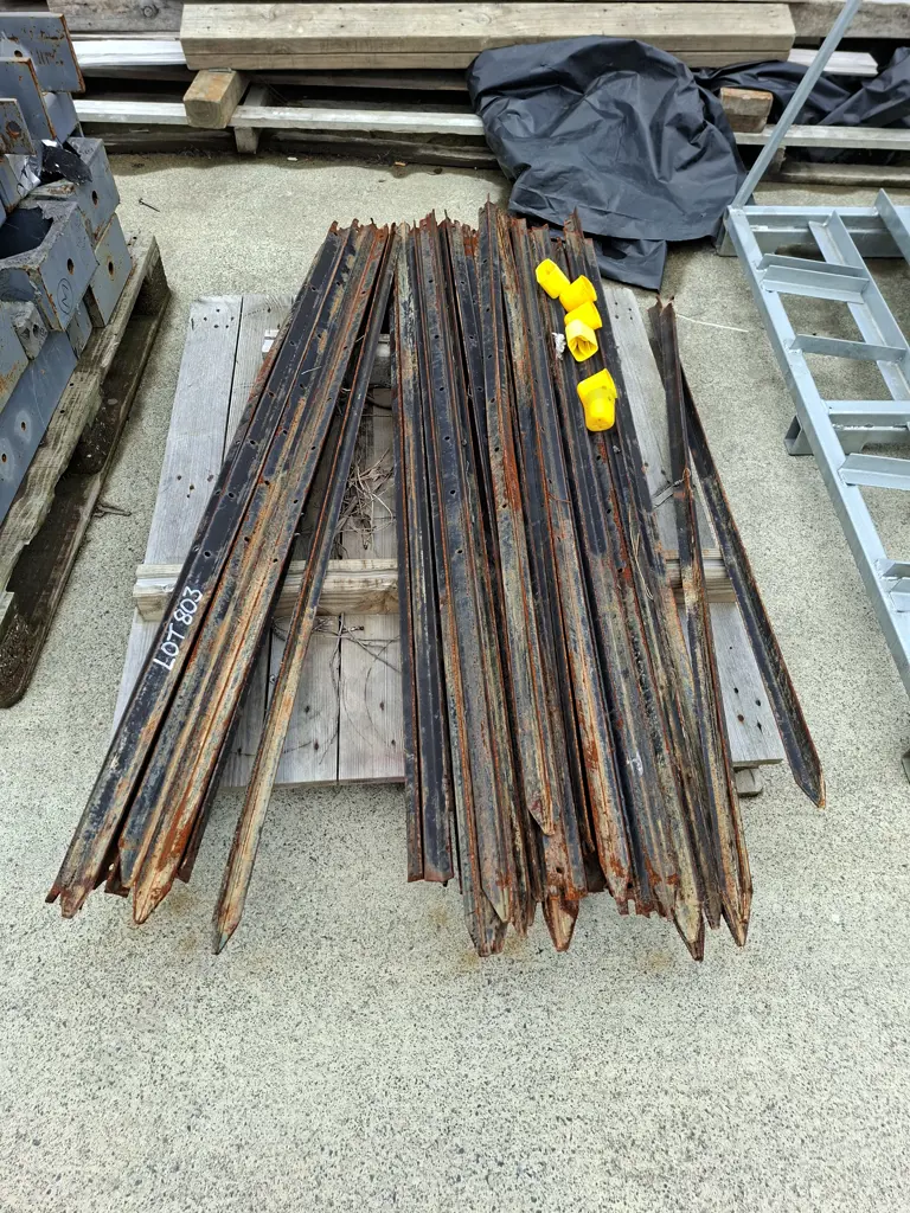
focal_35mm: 23
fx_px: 806
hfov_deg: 58.9
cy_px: 606
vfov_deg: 73.9
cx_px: 455
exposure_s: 1/677
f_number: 1.8
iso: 50
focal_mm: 5.54
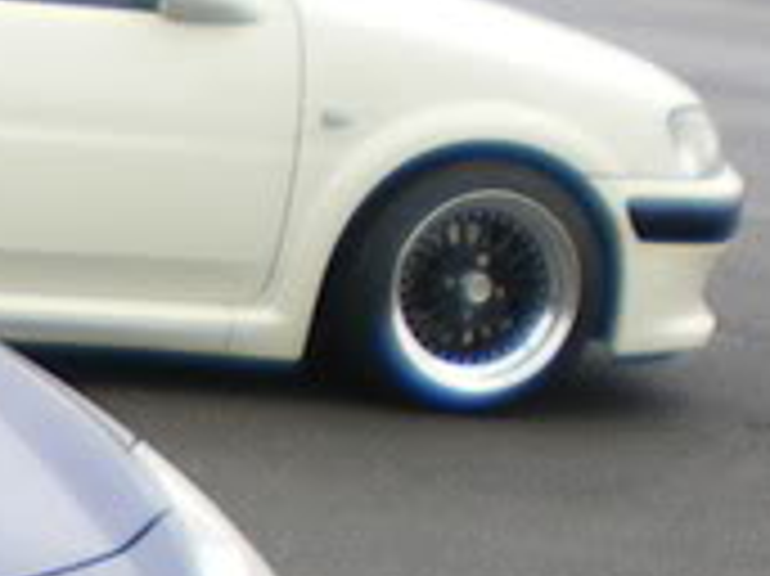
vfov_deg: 6.7
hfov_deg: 8.4
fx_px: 4801
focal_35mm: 216
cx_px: -1040
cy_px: 1035
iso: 50
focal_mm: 6.3
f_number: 3.1
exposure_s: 1/160
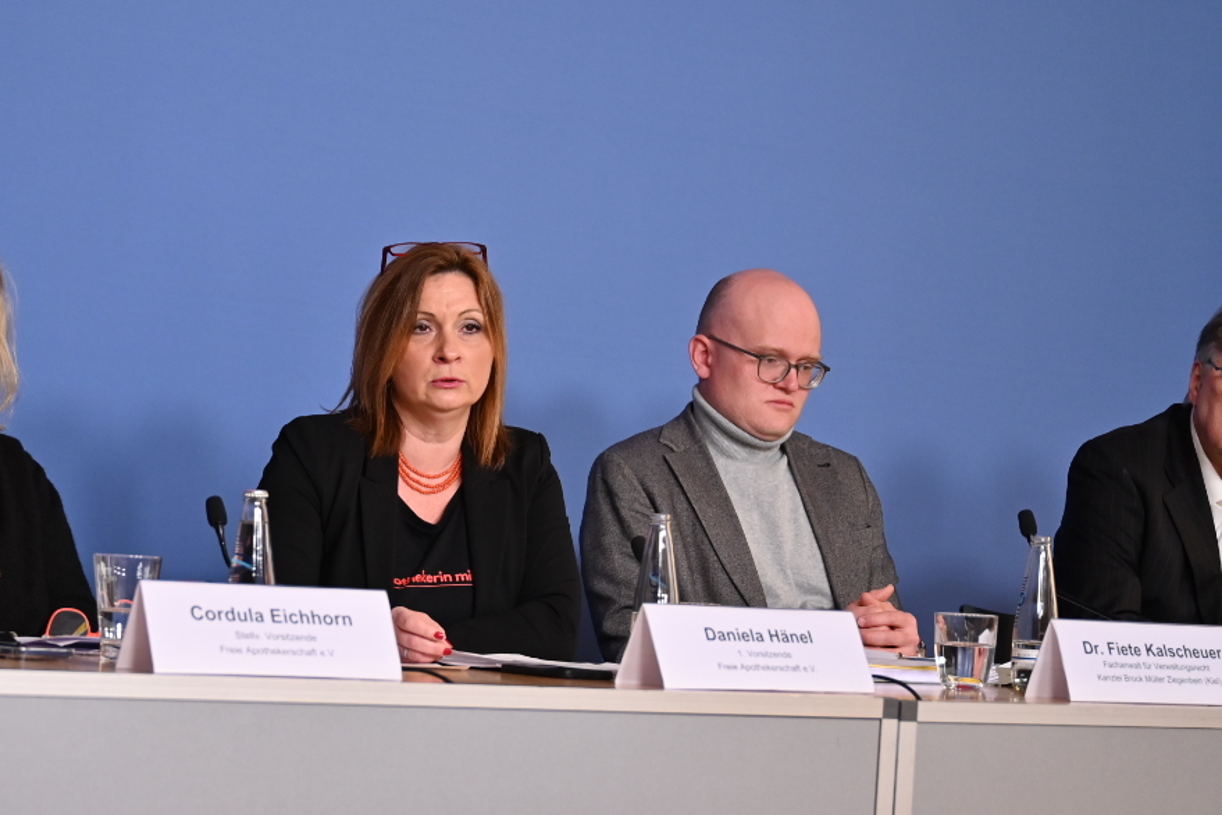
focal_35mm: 94
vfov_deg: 14.5
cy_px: 520
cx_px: 335
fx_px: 3191
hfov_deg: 21.5
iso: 800
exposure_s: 1/500
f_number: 2.8
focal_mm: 51
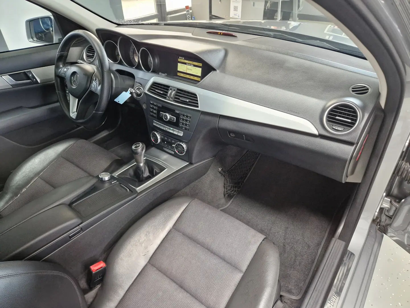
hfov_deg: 73.9
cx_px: 205
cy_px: 154
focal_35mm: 23
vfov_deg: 58.9
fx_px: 272
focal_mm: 5.4
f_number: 1.8
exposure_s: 1/100
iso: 800
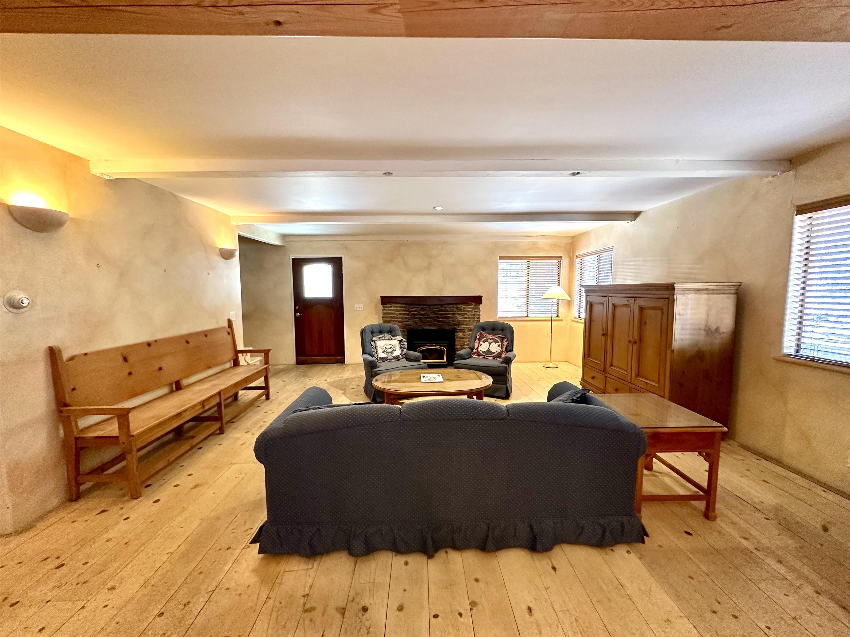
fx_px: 344
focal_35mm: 14
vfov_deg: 85.7
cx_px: 425
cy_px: 318
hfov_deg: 102.1
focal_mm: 2.22
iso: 320
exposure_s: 1/60
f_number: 2.2
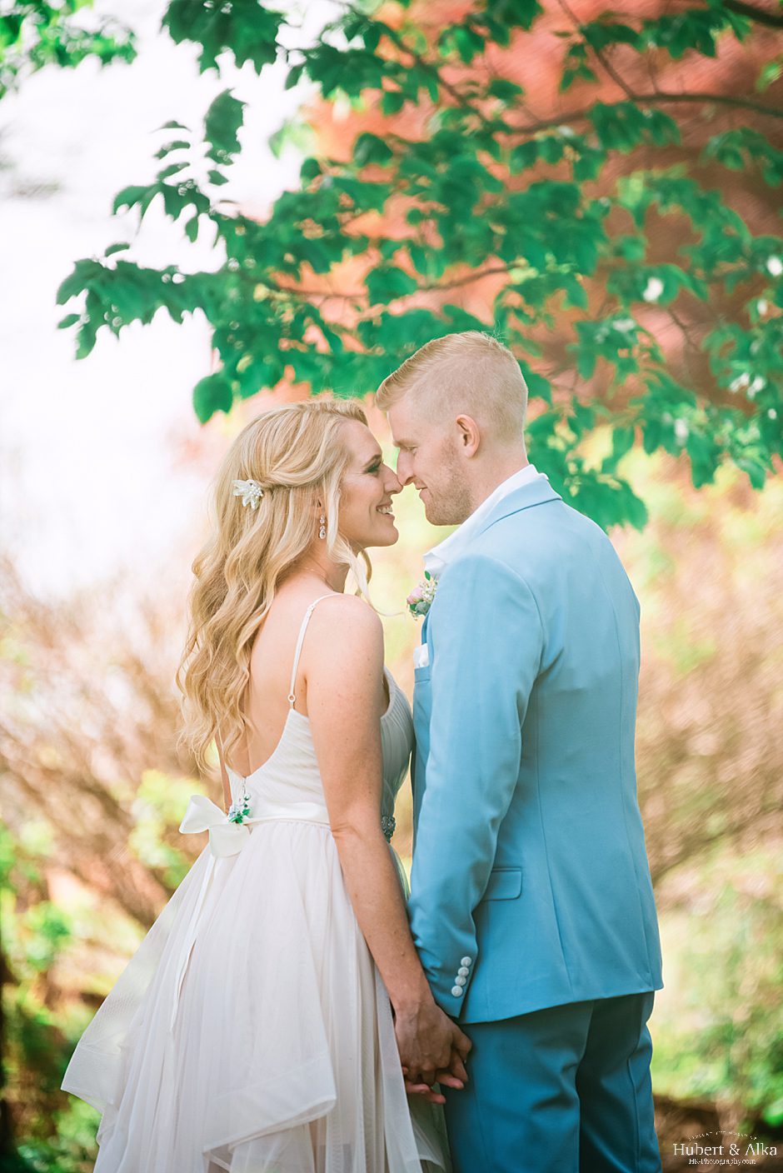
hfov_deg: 6.9
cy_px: 586
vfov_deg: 10.3
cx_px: 392
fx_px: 6518
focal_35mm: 200
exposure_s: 1/800
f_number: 2.8
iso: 250
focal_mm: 200
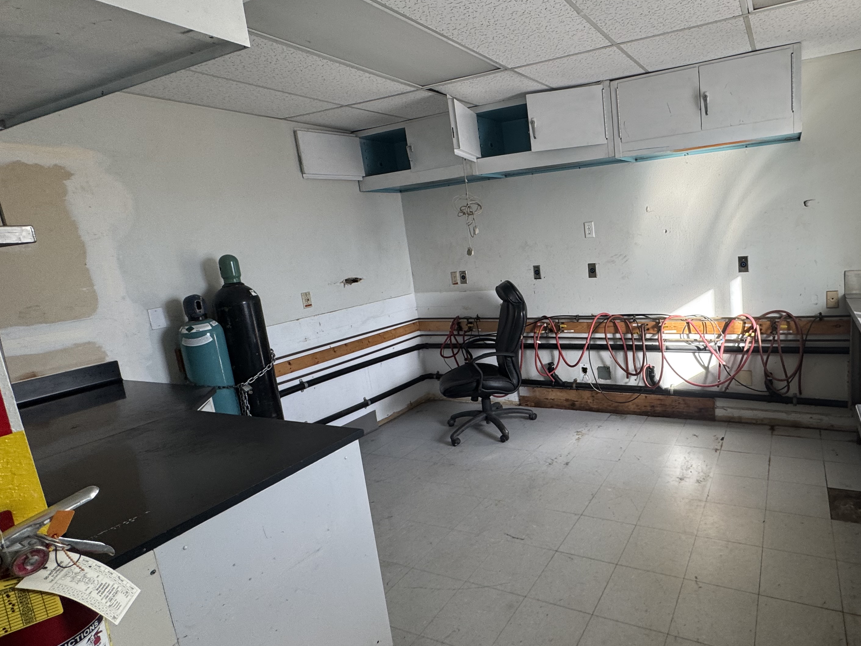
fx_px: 498
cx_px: 586
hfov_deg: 78.6
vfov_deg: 65.9
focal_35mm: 20
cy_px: 306
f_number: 2.2
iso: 80
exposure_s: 1/120
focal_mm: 2.22
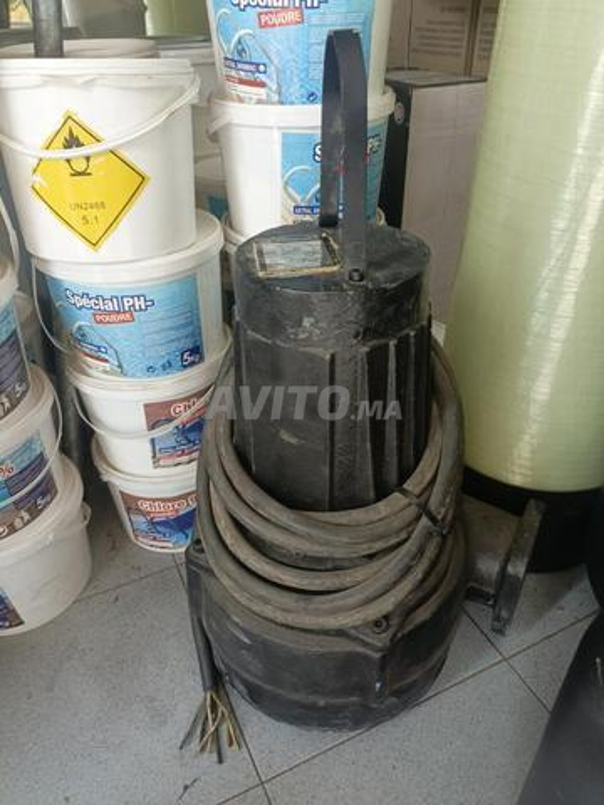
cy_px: 402
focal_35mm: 25
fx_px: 582
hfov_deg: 54.9
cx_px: 302
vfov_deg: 69.4
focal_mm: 4.76
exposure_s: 1/100
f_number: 1.69
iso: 148
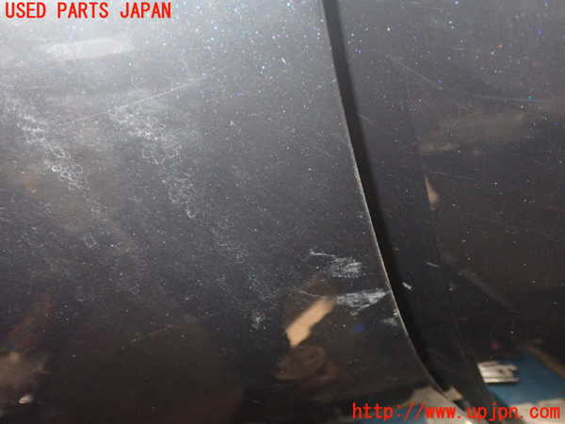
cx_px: 282
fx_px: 588
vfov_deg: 39.7
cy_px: 212
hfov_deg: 51.4
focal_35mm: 36
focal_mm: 6.37
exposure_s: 1/40
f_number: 7.1
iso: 800
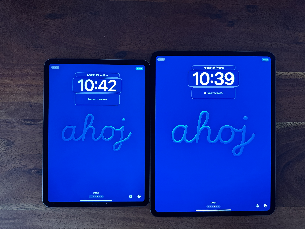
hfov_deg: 71.6
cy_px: 114
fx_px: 211
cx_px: 152
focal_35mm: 24
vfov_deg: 56.8
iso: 400
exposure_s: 1/60
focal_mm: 6.76
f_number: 1.78
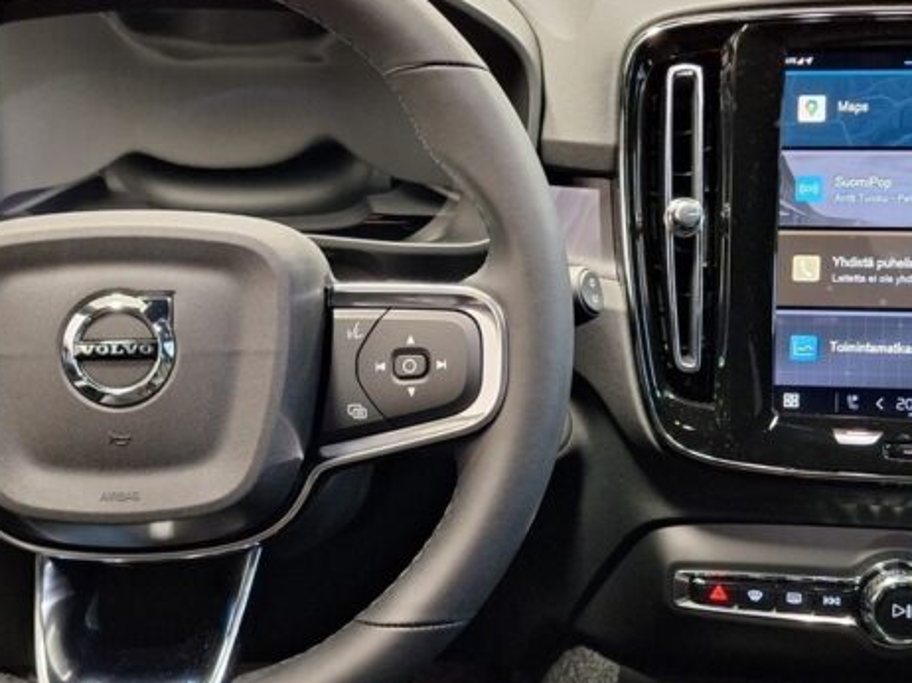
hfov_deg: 37.5
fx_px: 1343
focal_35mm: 51
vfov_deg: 28.5
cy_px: 397
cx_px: 399
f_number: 1.8
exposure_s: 1/25
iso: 400
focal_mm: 5.54
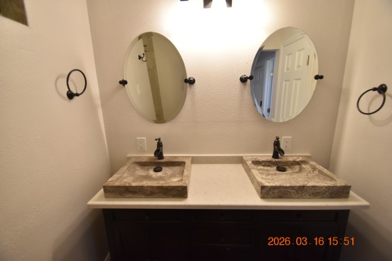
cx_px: 196
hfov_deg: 100.4
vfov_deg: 77.3
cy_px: 130
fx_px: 163
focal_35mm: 15
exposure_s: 1/90
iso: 800
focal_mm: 10
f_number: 3.5
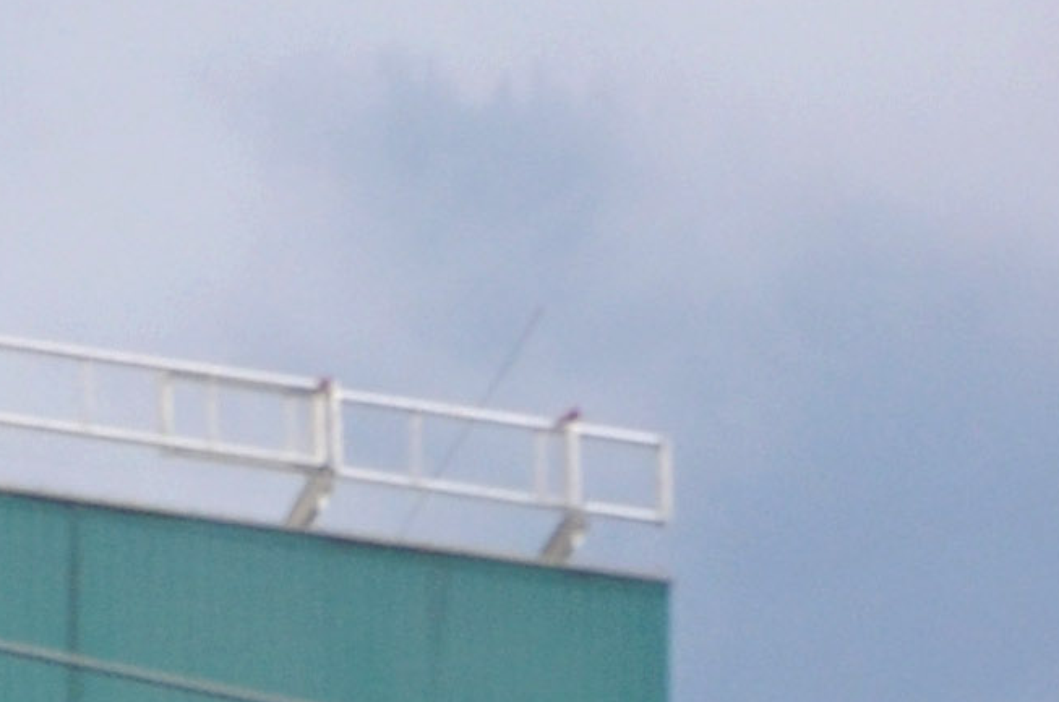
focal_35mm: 1188
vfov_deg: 1.2
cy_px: 1341
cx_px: -2809
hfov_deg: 1.7
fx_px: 34880
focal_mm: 105
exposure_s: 1/250
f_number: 5.6
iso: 450
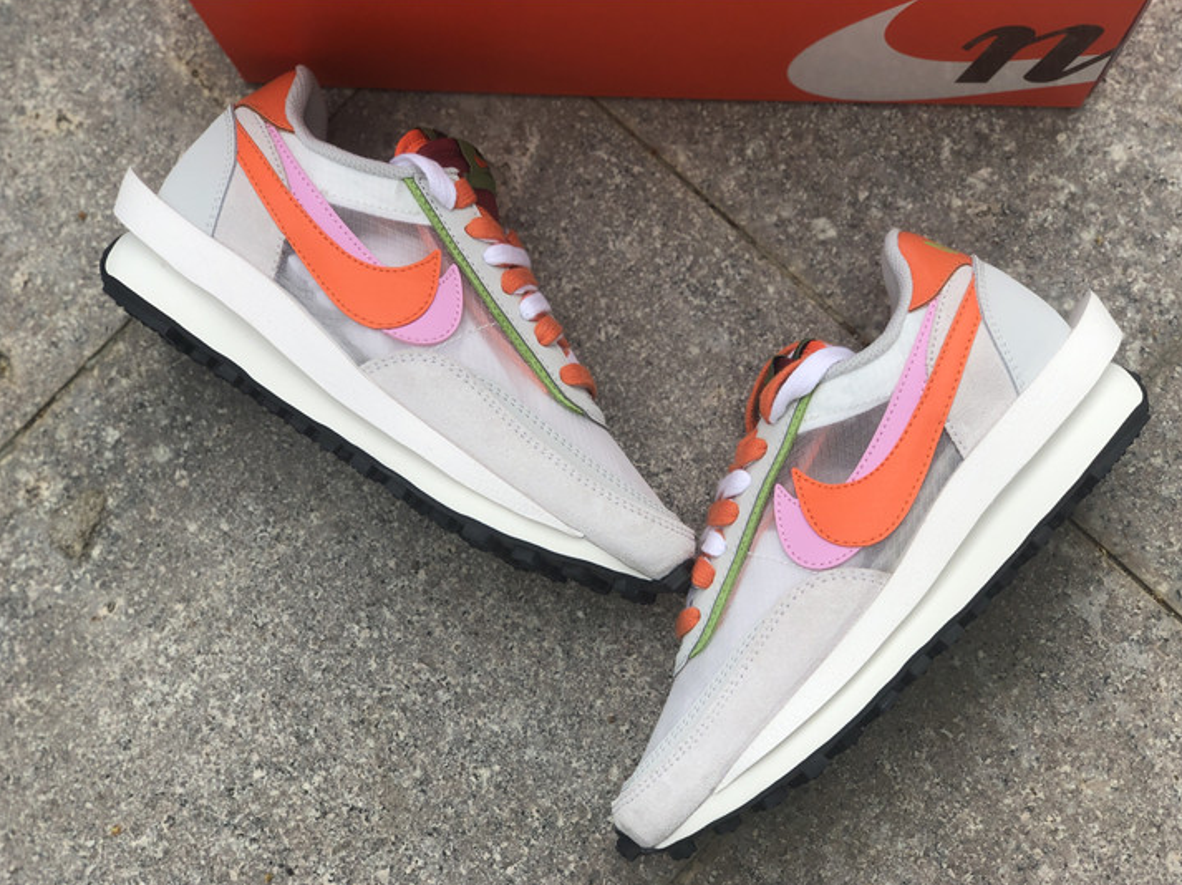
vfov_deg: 27.0
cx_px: 597
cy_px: 455
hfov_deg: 35.6
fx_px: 1843
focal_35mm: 54
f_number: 2.4
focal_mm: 6
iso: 16
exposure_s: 1/545
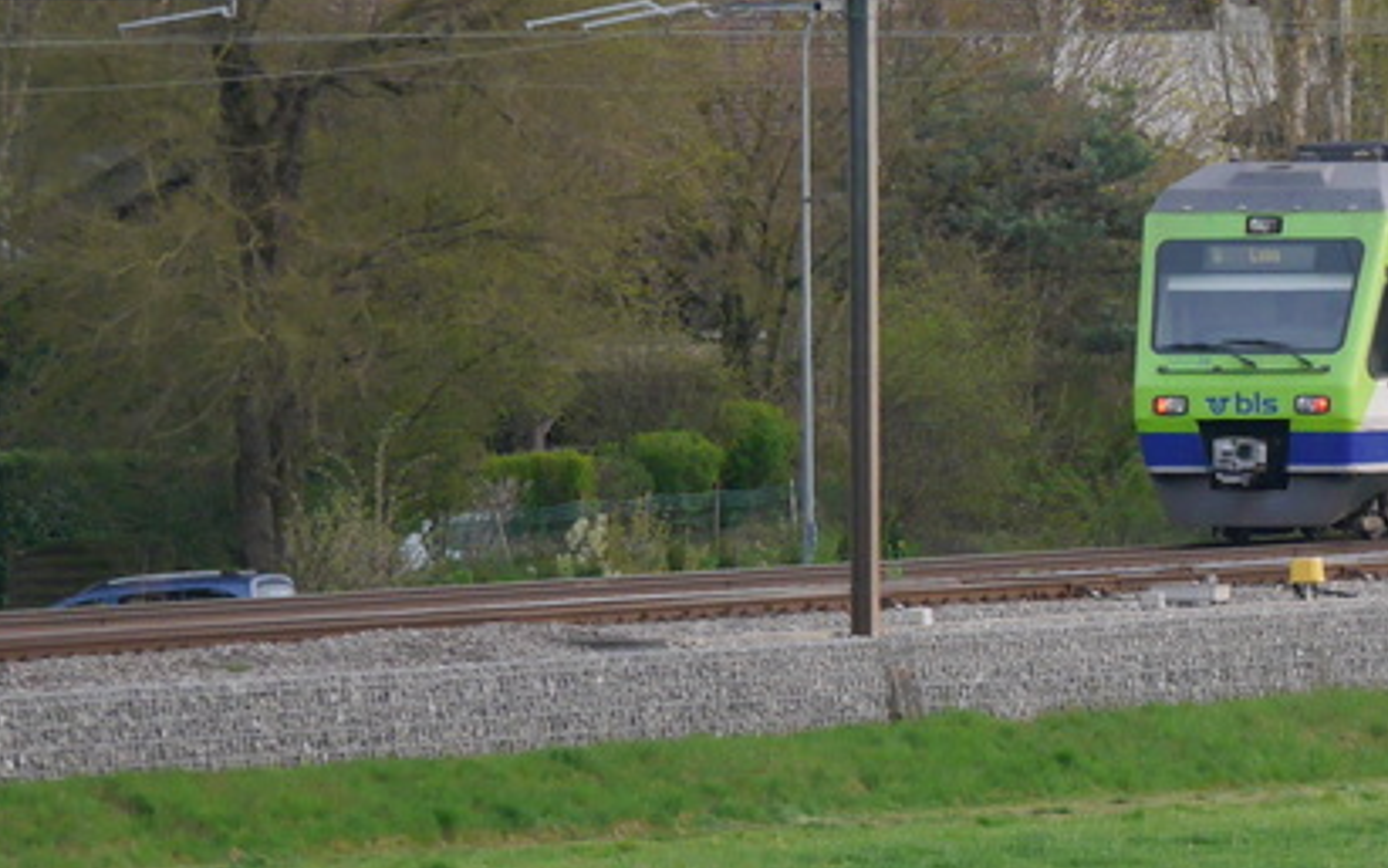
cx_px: 1820
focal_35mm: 929
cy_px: 388
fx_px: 35147
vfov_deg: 1.4
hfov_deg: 2.3
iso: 640
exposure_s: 1/320
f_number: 4.5
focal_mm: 150
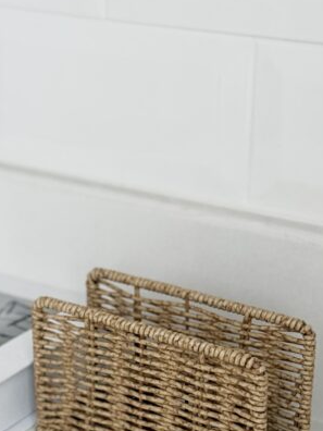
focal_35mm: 97
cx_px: 125
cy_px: 298
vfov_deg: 20.1
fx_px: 1207
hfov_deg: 15.2
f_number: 1.78
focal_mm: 6.76
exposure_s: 1/40
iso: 400
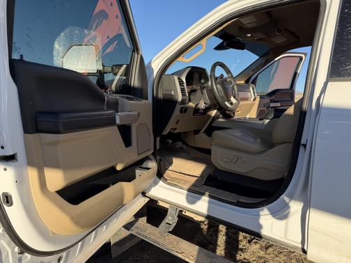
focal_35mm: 24
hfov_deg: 71.6
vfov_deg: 56.8
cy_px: 132
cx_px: 176
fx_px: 243
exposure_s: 1/1618
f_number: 1.78
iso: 80
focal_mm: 6.76
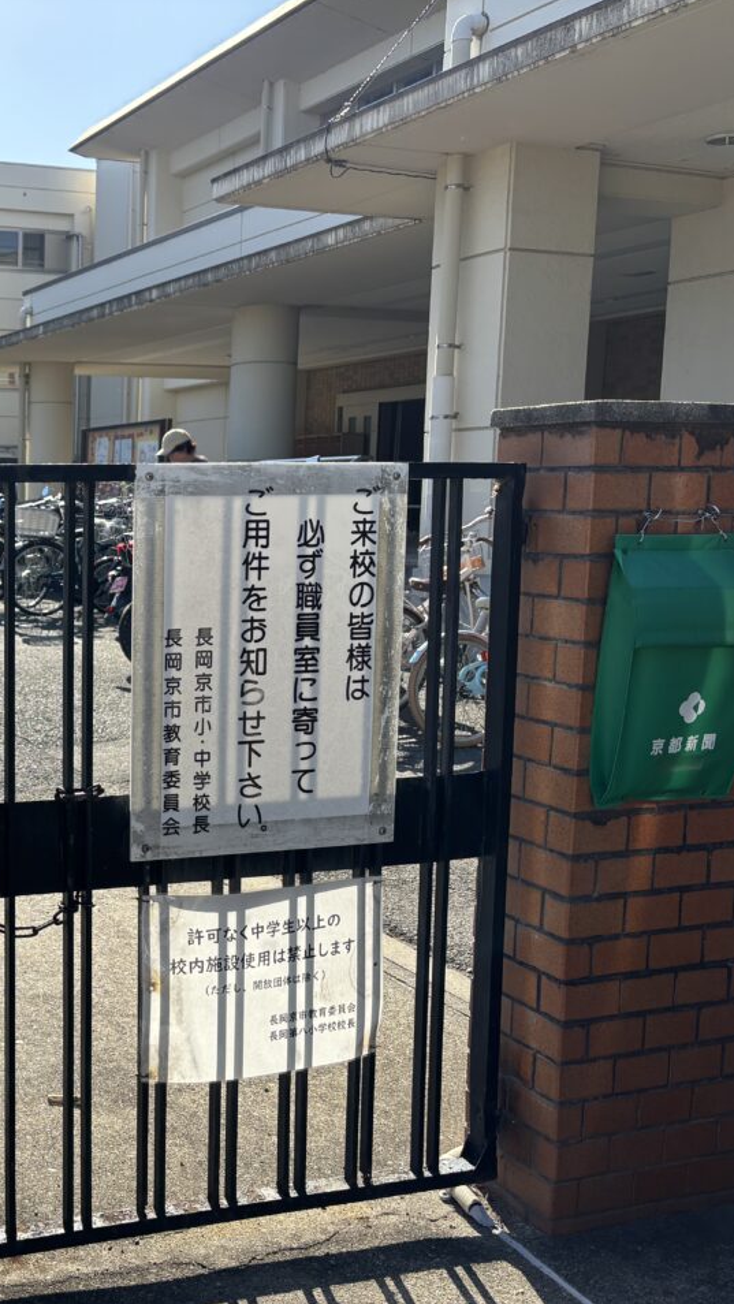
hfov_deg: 28.7
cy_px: 651
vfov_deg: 52.8
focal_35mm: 38
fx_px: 1314
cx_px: -44
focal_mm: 5.96
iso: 50
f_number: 1.6
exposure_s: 1/1984
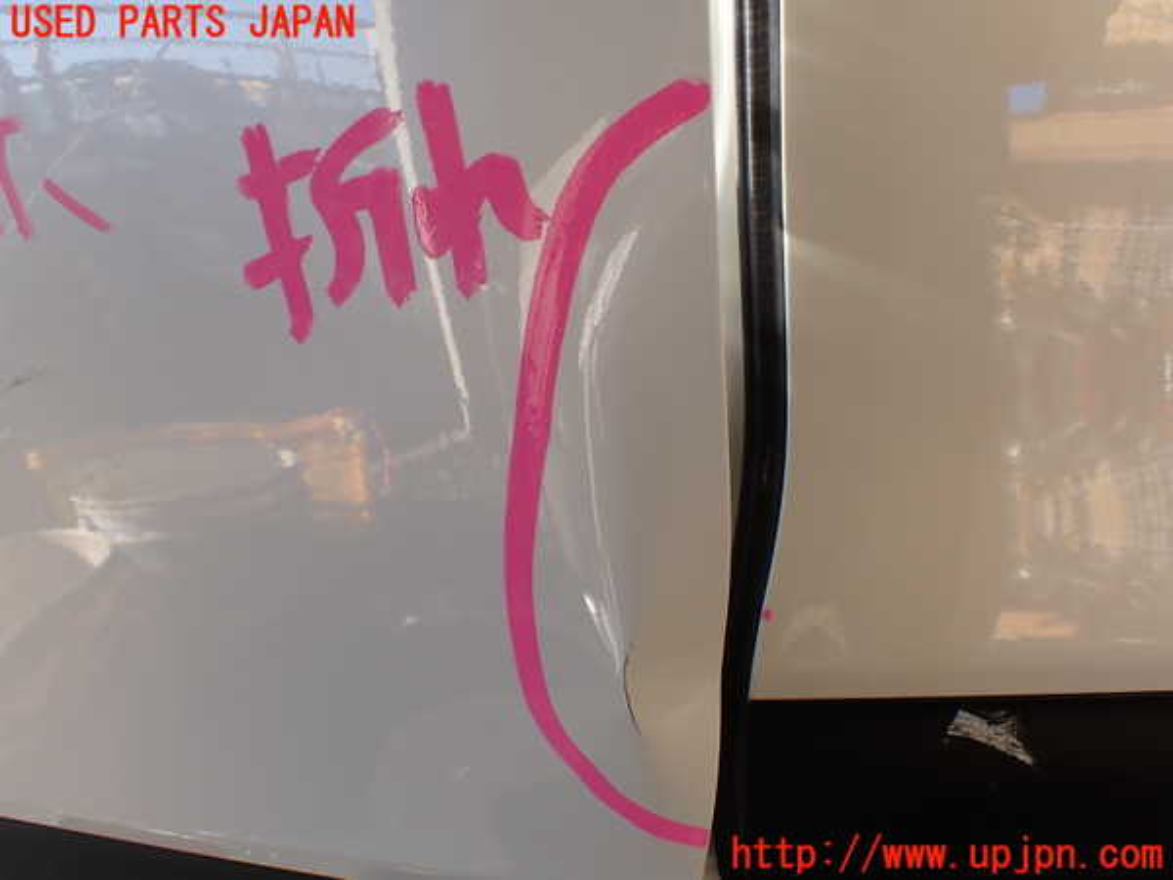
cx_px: 586
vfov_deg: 46.8
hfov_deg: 60.0
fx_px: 1017
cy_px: 440
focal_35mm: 30
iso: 100
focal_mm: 5.4
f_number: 3.2
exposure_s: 1/160
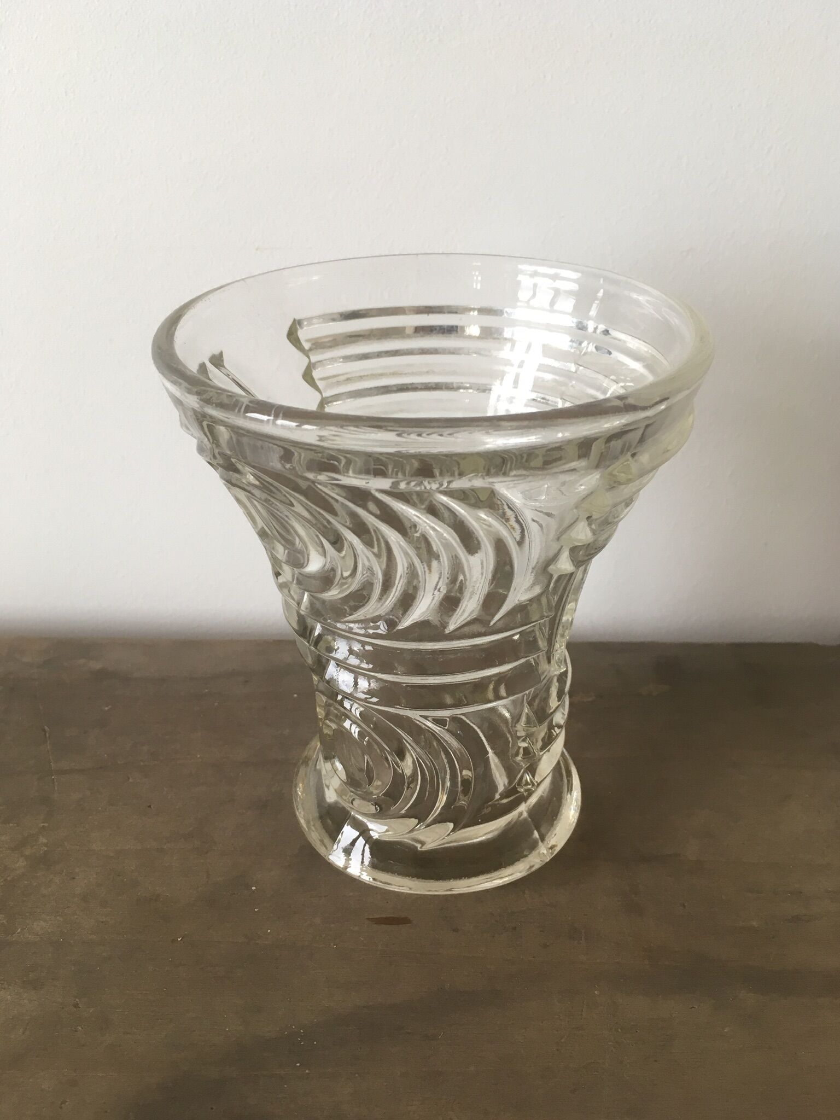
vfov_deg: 61.7
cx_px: 420
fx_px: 938
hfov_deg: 48.2
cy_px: 560
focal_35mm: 29
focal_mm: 4.15
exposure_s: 1/33
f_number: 2.2
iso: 80
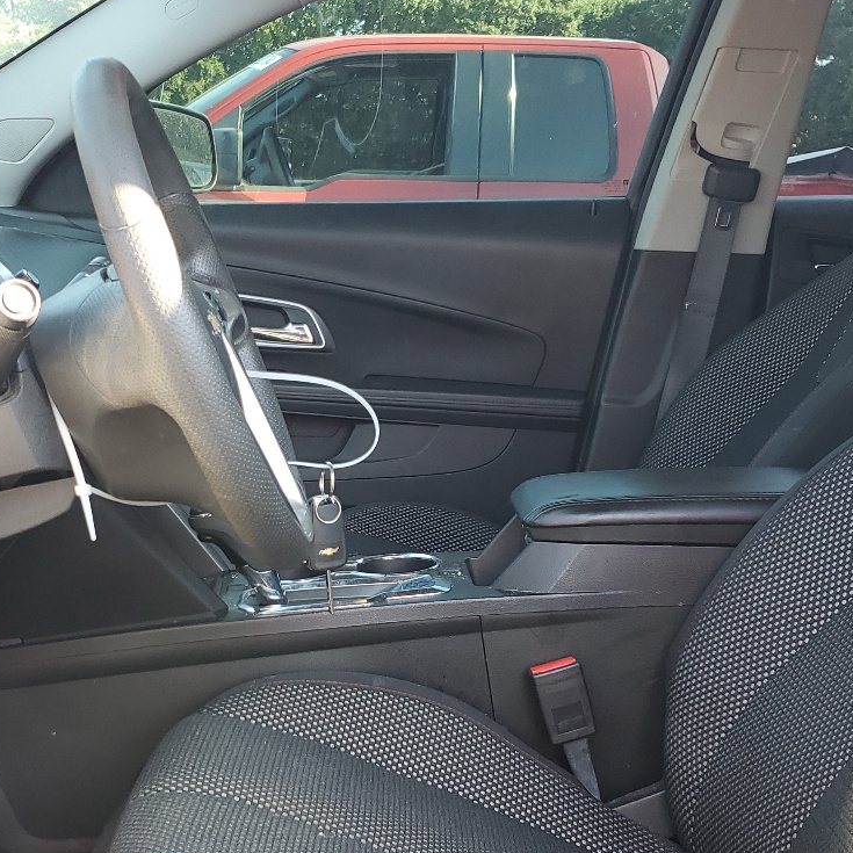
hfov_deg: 33.9
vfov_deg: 33.7
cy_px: 576
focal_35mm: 50
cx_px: 354
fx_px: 1394
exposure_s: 1/100
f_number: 1.5
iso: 53
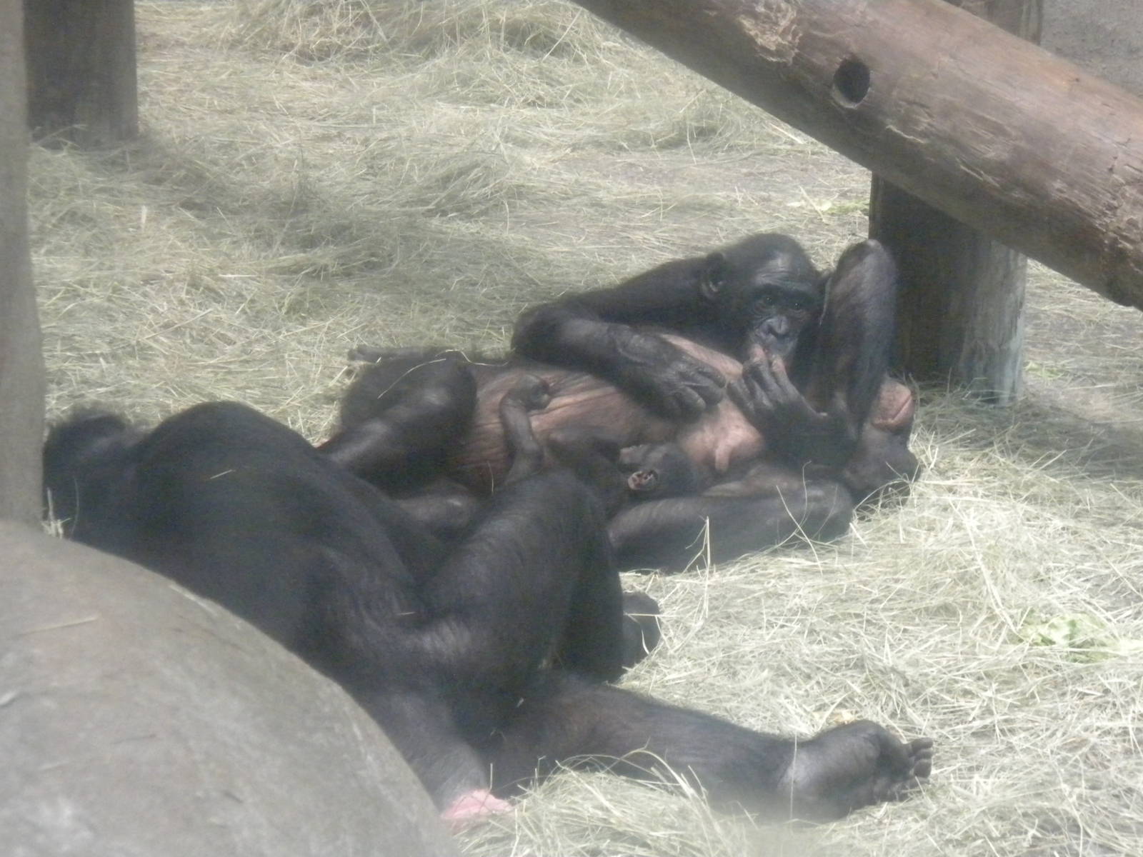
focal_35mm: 85
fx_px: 2807
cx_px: 572
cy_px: 428
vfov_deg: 17.4
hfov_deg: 23.0
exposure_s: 1/25.6
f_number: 5.1
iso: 800
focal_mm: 15
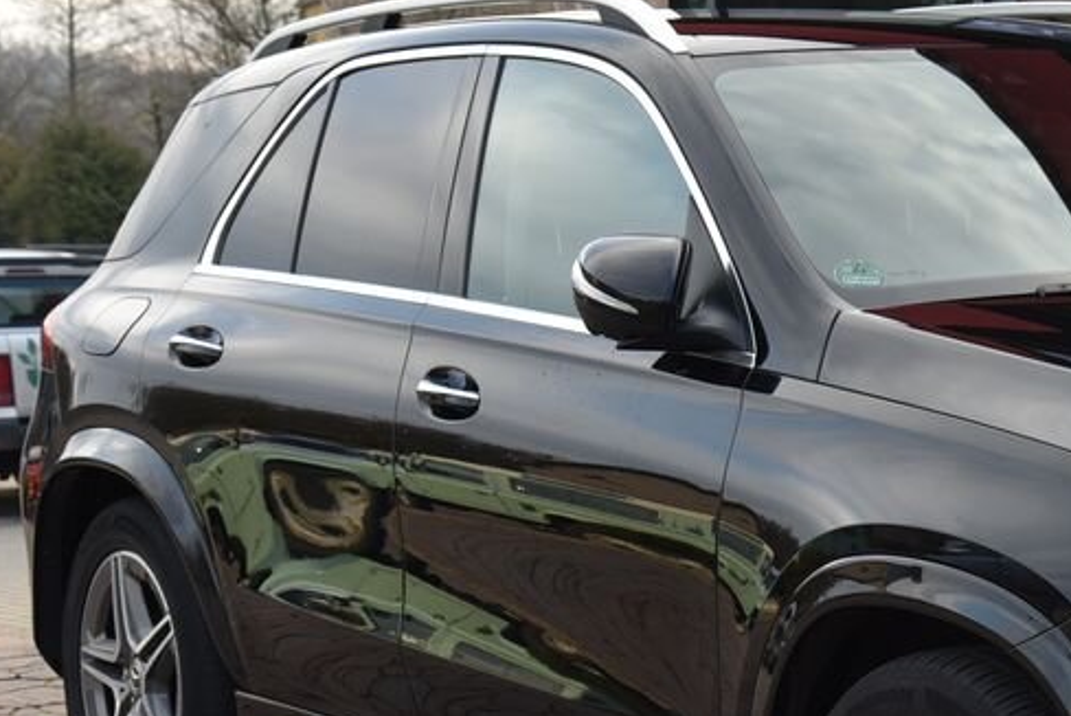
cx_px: 1097
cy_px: 582
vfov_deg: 13.0
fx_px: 3125
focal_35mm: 105
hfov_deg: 18.9
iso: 500
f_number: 6.3
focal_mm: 50
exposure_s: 1/160
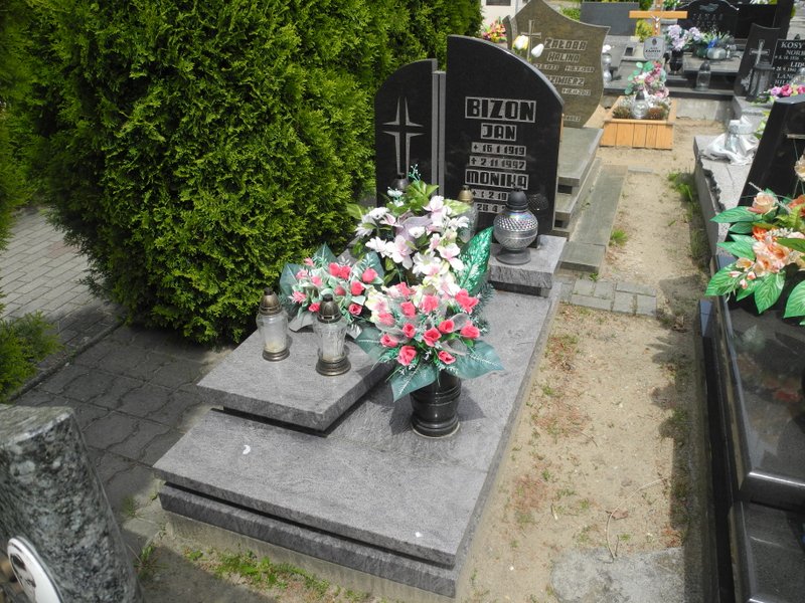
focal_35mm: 28
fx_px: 651
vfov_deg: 49.7
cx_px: 402
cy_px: 302
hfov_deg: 63.4
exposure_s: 1/1000
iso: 100
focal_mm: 6
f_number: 2.8
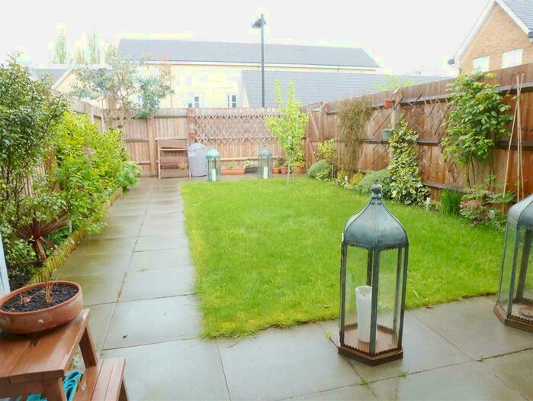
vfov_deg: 56.9
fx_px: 370
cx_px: 266
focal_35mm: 24
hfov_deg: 71.6
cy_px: 200
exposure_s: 1/80
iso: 100
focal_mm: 4.3
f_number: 3.3
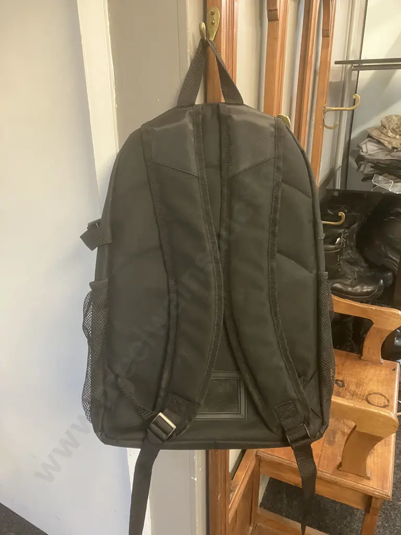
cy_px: 268
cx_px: 200
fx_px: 432
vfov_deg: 63.4
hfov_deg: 49.7
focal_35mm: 28
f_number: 1.8
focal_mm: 3.99
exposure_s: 1/33
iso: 320
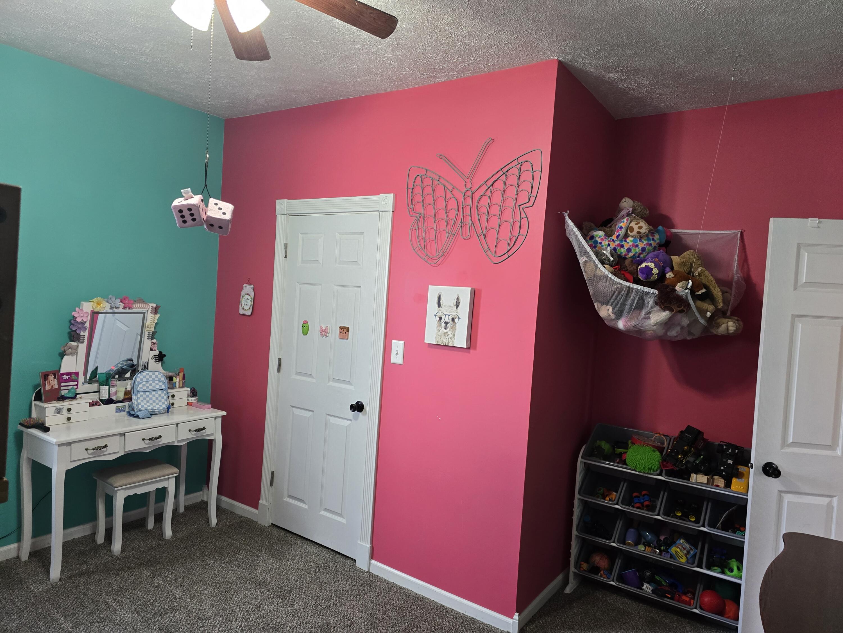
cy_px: 316
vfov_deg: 58.9
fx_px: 560
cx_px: 422
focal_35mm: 23
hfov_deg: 73.9
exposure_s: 1/120
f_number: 1.7
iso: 500
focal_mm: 6.3
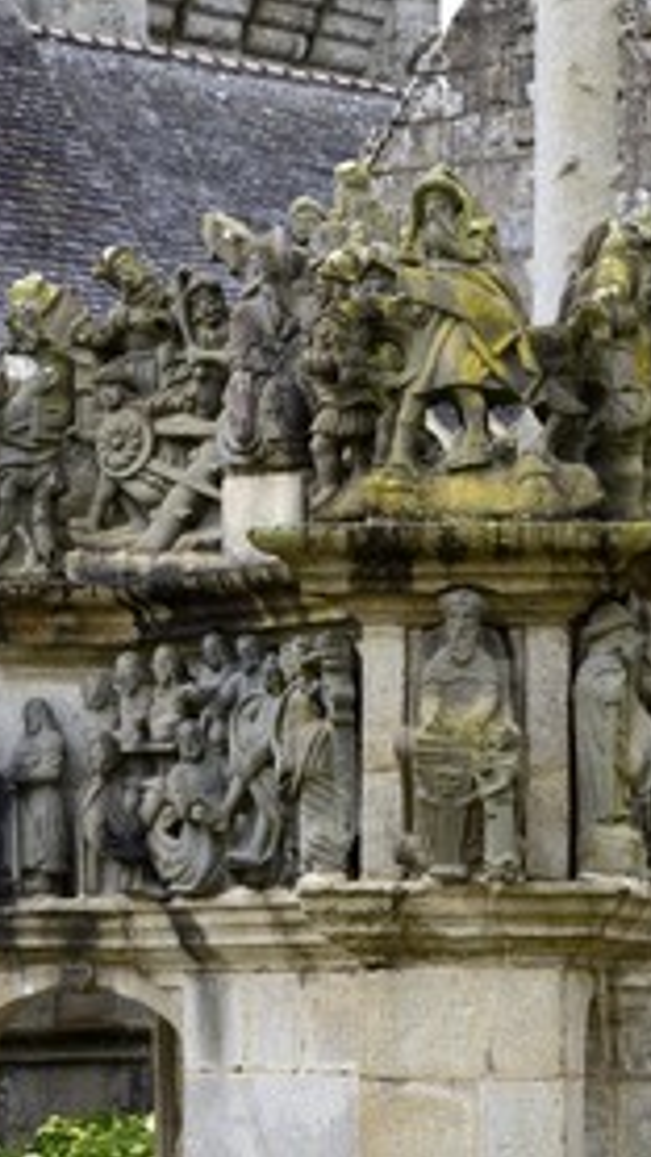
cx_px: 542
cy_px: 581
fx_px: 4476
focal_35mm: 146
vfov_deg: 14.7
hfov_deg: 8.3
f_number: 9
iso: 400
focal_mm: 92
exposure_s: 1/250
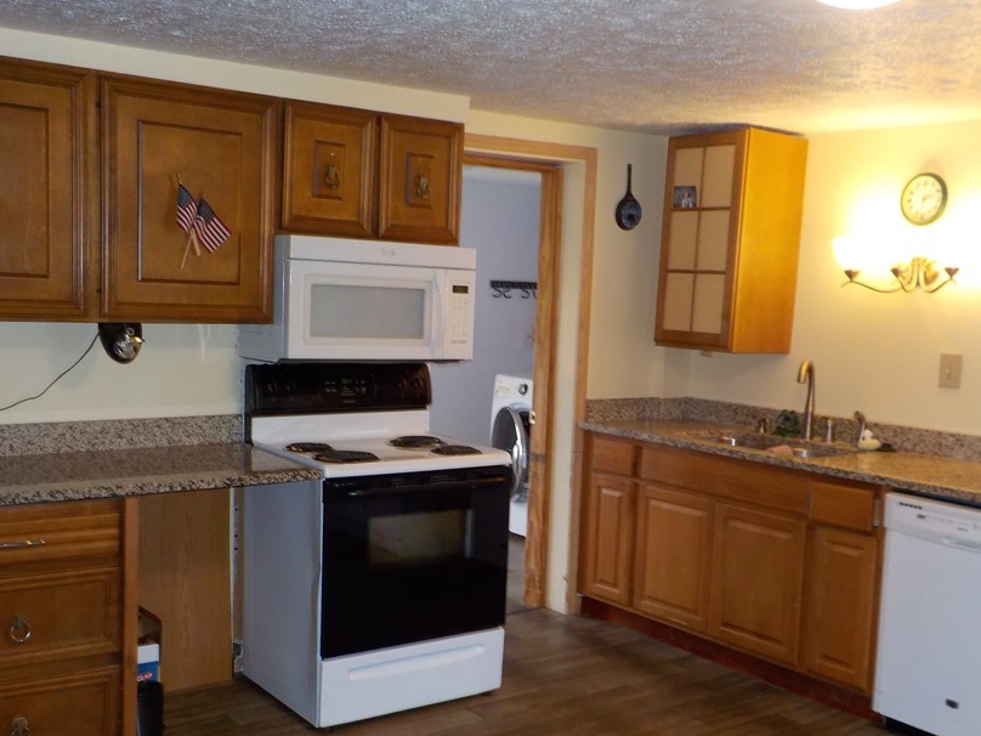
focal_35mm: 38
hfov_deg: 49.0
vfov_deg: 37.6
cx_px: 510
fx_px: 1077
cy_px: 436
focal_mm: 4.1
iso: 220
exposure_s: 1/30
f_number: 3.3
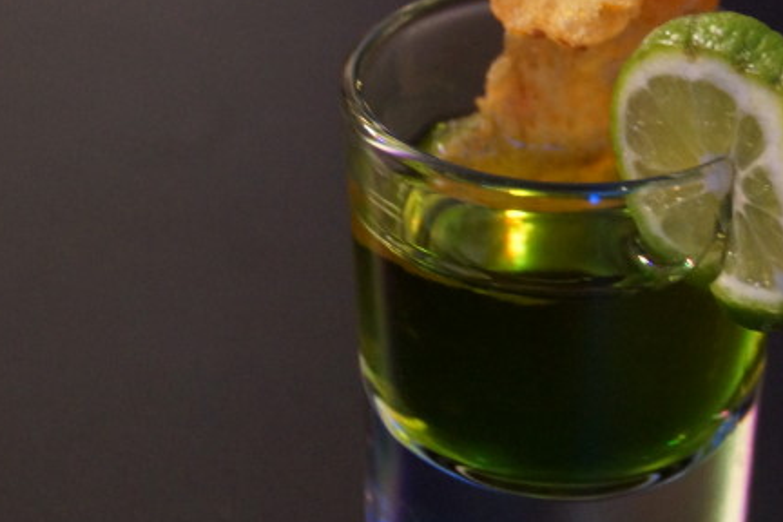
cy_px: 281
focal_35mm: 283
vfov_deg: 4.9
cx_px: 613
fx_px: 6157
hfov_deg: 7.3
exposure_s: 1/13
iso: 1600
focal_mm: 85
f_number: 5.6
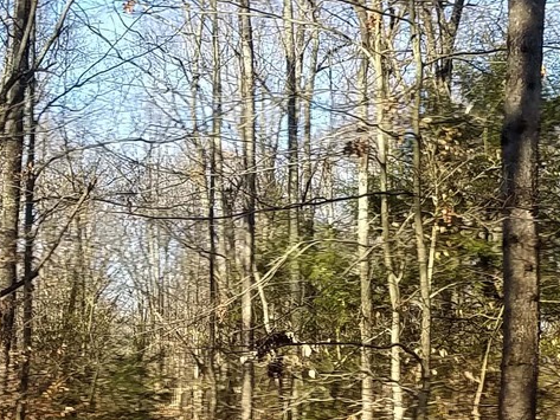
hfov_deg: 17.9
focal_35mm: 110
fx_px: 1780
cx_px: 276
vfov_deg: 13.2
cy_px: 471
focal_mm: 4.2
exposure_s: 1/460
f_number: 1.7
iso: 50
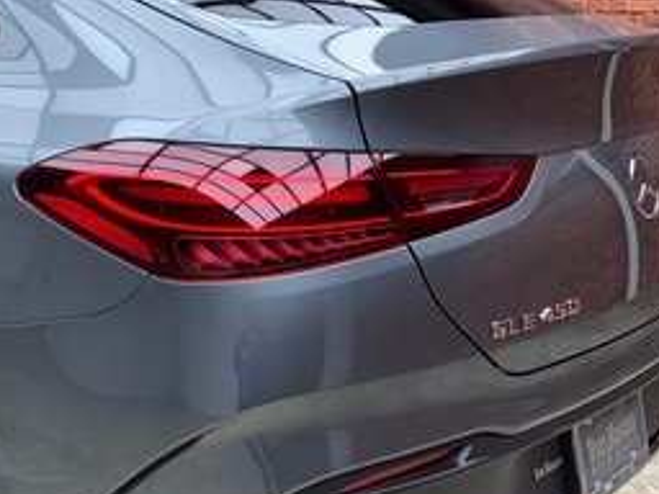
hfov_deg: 30.2
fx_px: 1142
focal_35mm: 60
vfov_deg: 24.3
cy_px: 324
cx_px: 15
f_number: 1.78
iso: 80
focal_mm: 6.76
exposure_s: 1/120
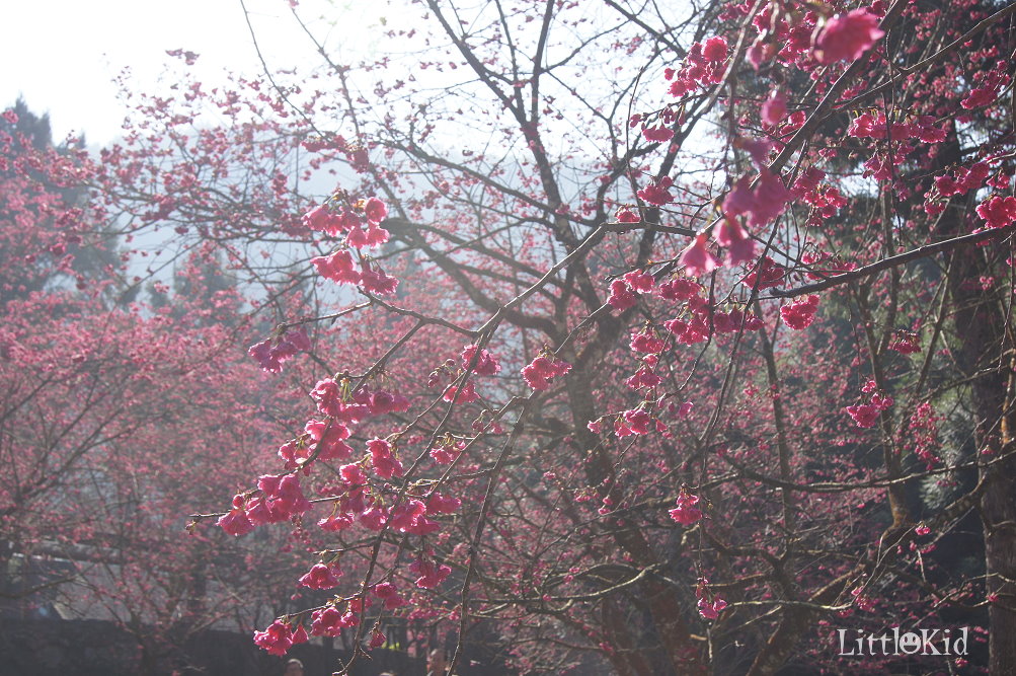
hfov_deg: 46.4
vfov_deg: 31.8
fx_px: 1184
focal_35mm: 42
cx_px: 508
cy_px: 338
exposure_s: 1/125
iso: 100
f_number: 8
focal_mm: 28
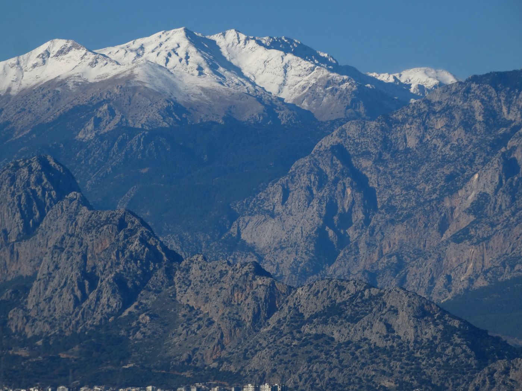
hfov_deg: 6.8
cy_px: 196
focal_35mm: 291
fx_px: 4388
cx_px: 261
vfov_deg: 5.1
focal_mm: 52.2
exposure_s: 1/1000
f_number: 5.5
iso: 80
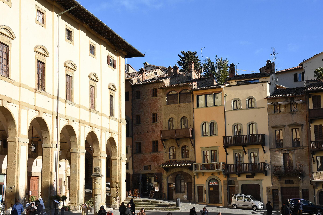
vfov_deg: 22.6
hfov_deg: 33.4
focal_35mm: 60
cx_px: 162
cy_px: 108
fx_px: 538
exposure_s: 1/1000
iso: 400
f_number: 8
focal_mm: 40
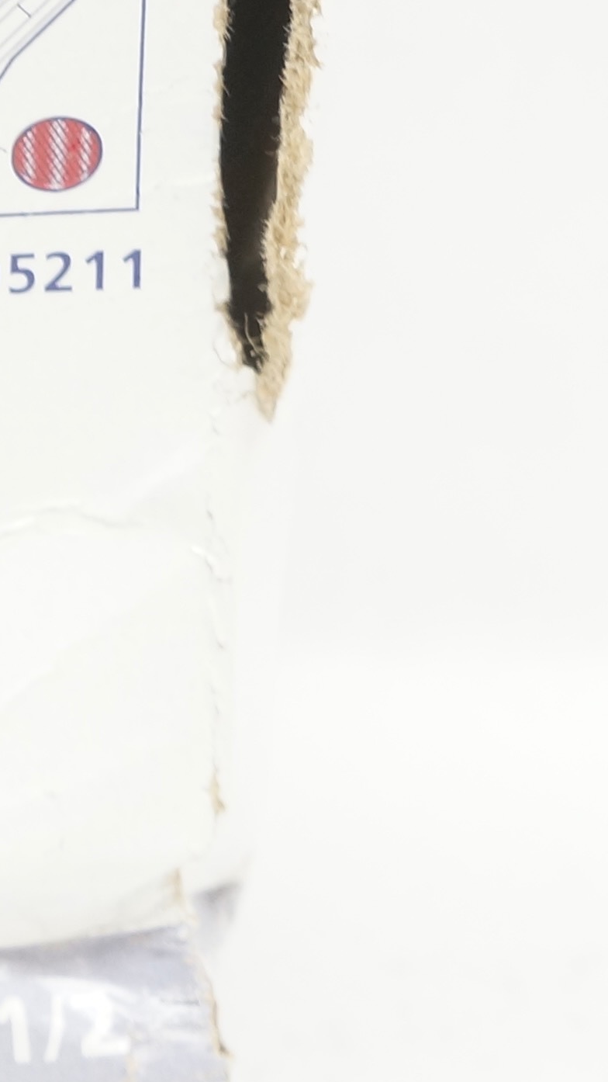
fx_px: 5389
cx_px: -906
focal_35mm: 188
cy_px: 292
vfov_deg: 11.4
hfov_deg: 6.1
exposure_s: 1/60
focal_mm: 34
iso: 800
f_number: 5.6
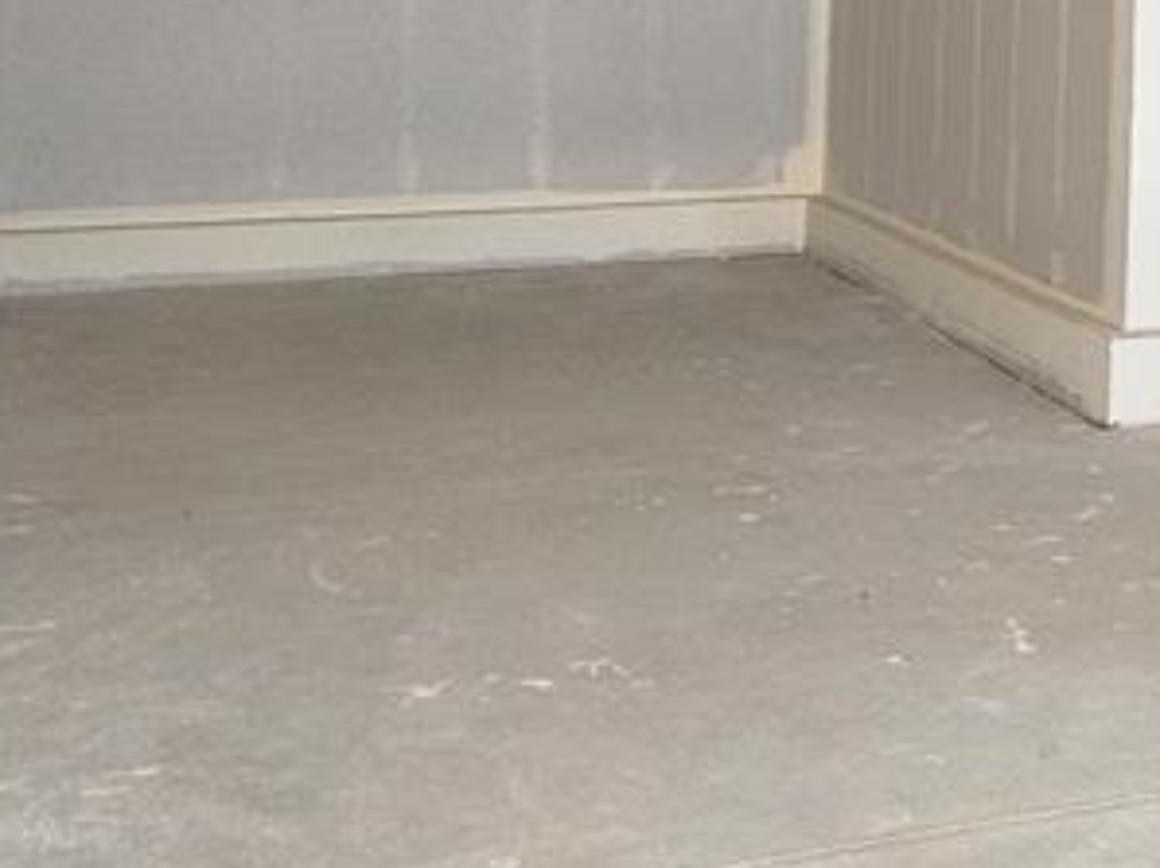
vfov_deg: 17.3
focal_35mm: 79
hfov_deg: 21.8
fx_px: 2645
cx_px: 1580
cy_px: -302
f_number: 1.8
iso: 125
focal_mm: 5.4
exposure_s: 1/120
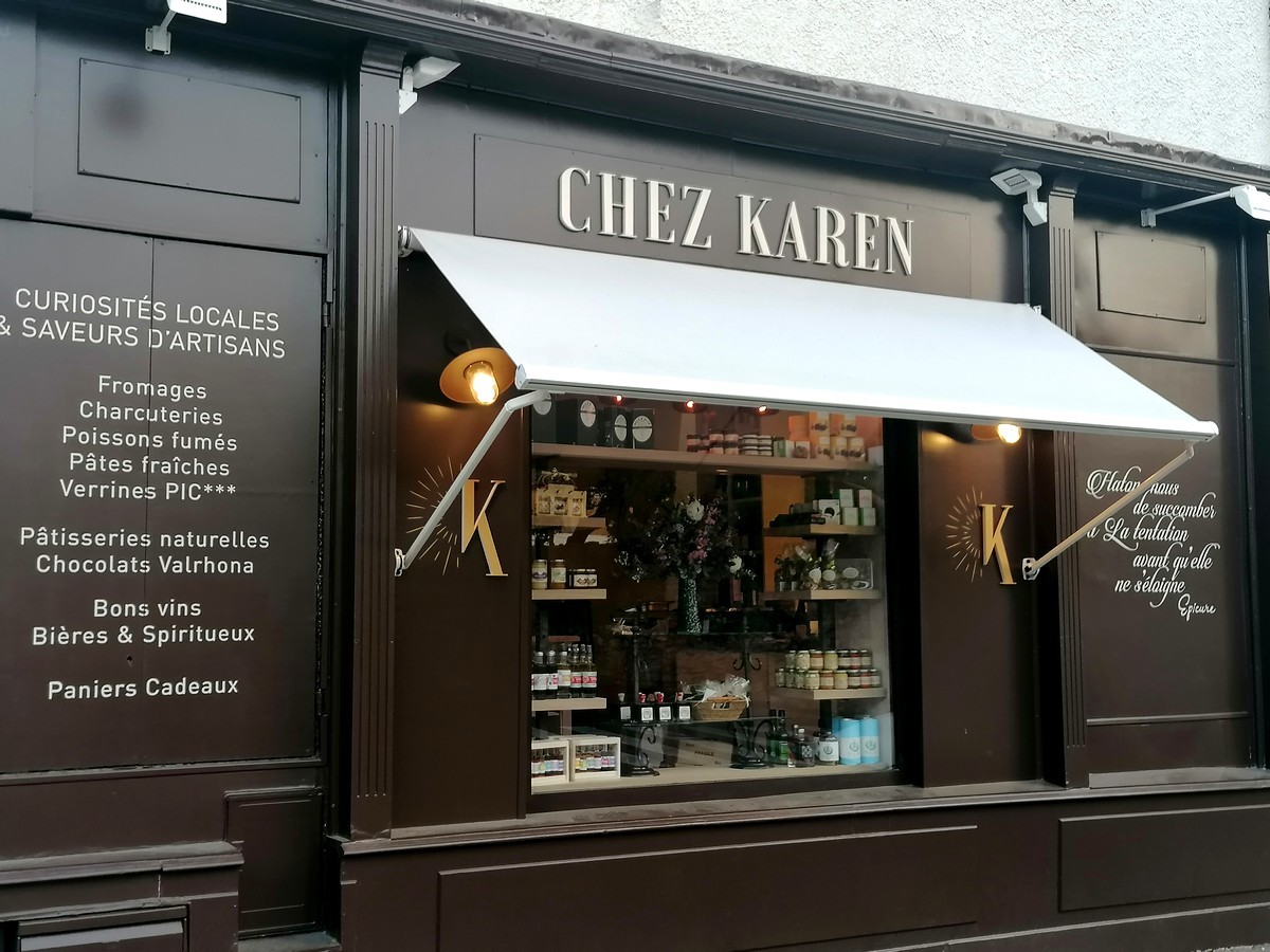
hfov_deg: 45.8
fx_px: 1504
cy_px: 476
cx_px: 635
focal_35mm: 41
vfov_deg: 35.1
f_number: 1.8
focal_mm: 4.75
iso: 64
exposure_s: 1/50
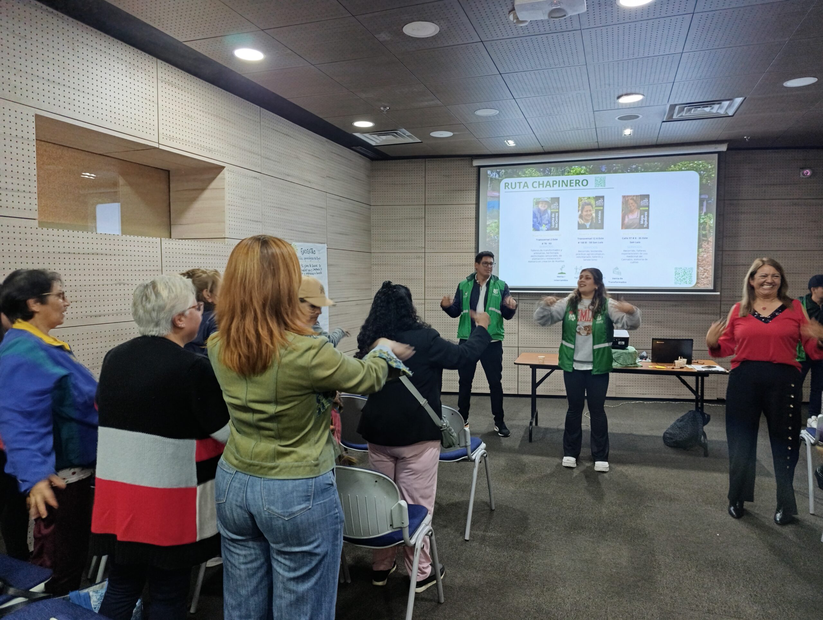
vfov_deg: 59.0
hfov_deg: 73.8
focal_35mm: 23
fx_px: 548
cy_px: 310
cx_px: 412
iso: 1250
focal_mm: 6.14
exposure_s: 1/40
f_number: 1.6
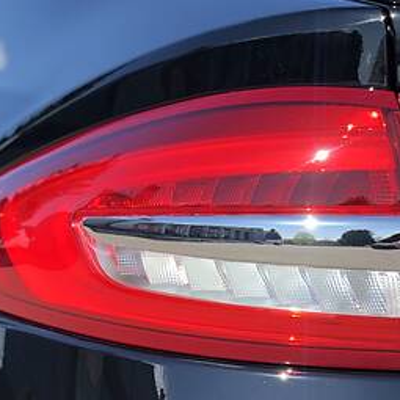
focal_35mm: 144
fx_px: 1883
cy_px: 406
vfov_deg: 12.0
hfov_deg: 12.1
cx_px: 276
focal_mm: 6
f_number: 2.4
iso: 16
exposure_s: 1/277
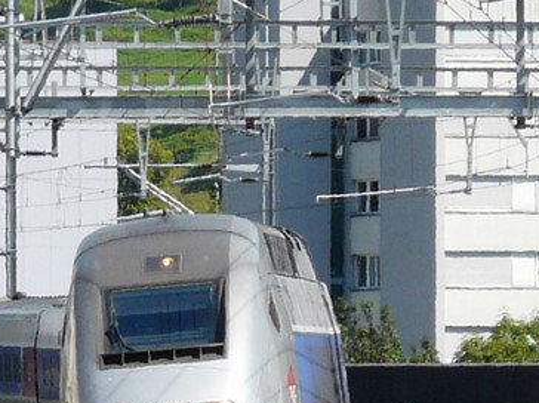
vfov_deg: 3.7
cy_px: 267
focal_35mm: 404
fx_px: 6282
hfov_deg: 4.9
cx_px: 53
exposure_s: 1/400
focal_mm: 24.2
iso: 100
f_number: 5.6
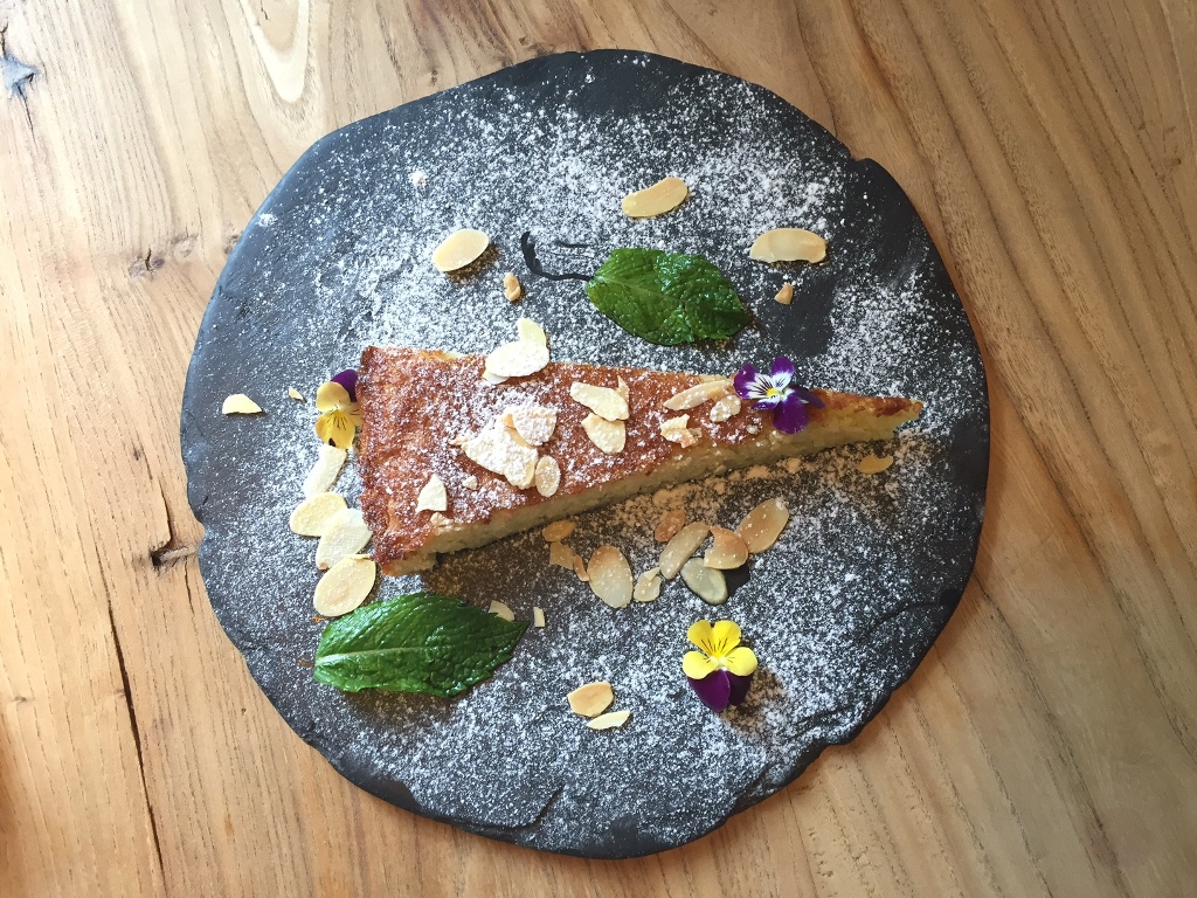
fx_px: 1003
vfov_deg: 48.2
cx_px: 598
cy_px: 449
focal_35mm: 29
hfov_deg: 61.7
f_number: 2.2
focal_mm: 4.15
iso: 80
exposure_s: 1/33
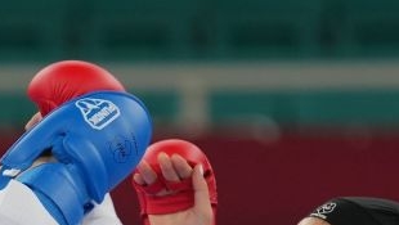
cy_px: 523
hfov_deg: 2.0
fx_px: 11510
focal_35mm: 1087
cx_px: -189
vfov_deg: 1.1
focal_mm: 179
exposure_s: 1/1000
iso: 500
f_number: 2.8
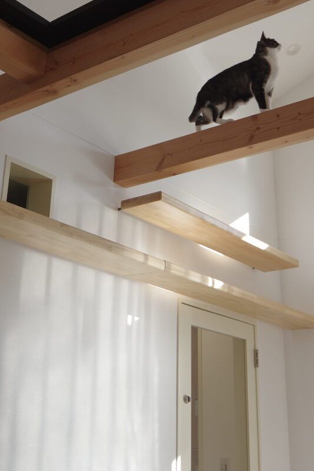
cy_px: 158
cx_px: 132
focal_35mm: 52
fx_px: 681
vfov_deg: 37.8
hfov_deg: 25.9
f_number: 6.3
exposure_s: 1/125
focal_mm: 24
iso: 400
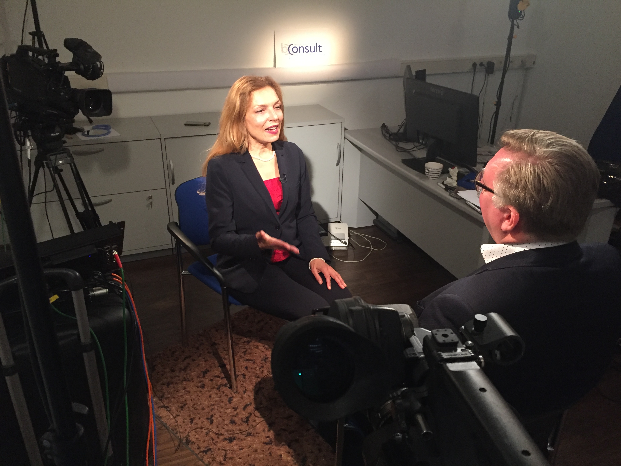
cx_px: 310
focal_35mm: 29
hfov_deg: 61.7
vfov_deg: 48.2
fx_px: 520
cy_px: 233
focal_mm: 4.15
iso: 250
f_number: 2.2
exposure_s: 1/33
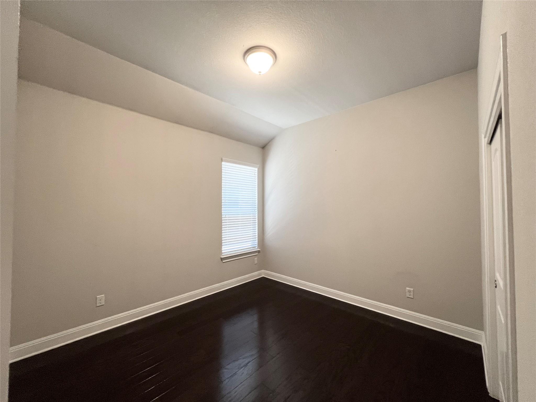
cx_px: 268
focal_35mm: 13
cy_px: 201
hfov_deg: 106.2
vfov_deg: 89.9
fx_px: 201
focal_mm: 1.57
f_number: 1.8
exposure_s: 1/60
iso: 200
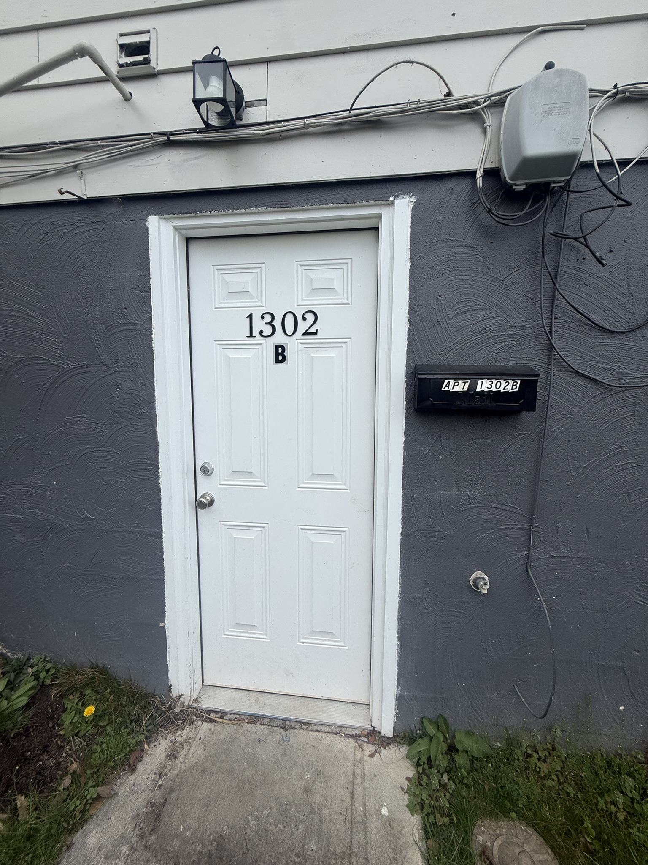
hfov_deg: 85.7
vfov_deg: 102.1
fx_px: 349
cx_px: 324
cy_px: 432
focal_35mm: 14
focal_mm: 2.22
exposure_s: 1/590
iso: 50
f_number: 2.2
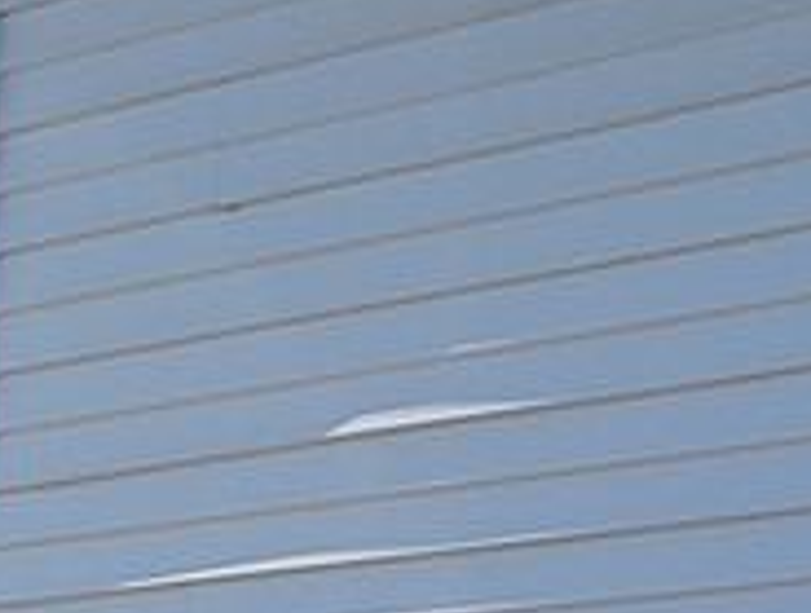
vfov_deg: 9.6
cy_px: 1574
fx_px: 3124
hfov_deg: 14.7
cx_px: 176
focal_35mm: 133
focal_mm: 6.9
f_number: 1.68
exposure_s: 1/2075
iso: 21
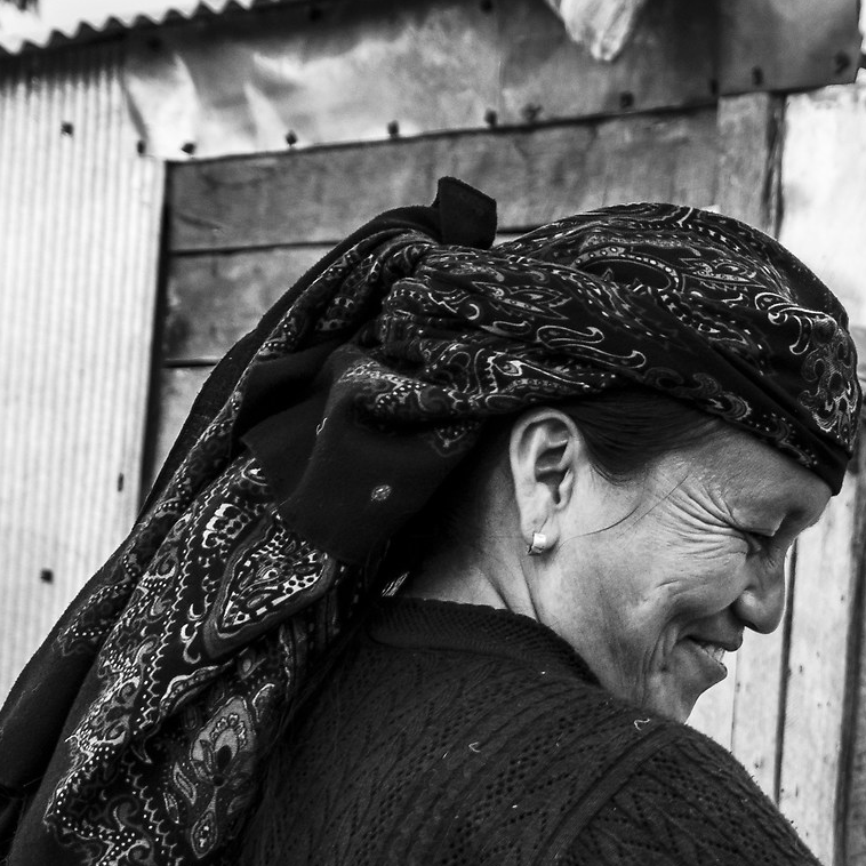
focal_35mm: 153
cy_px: 673
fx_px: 4330
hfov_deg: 11.0
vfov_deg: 11.4
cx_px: 1310
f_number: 5.6
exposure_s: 1/400
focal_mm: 38
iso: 160
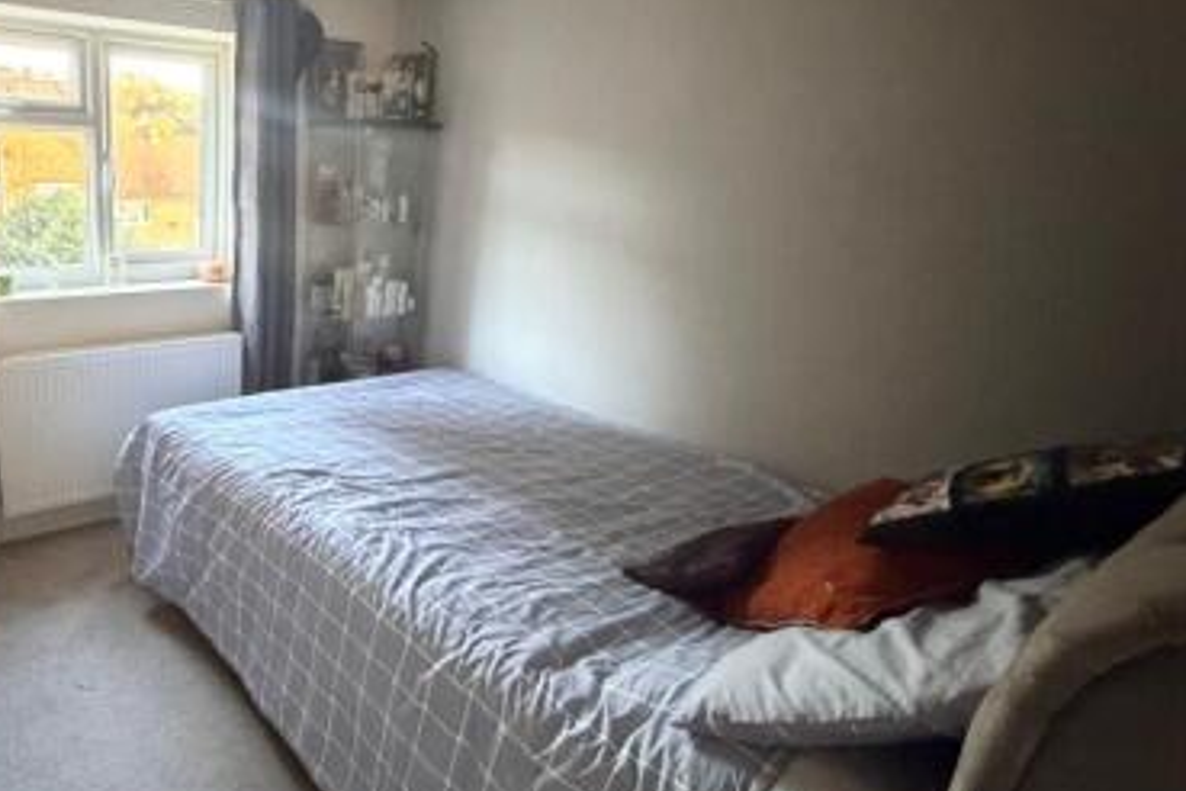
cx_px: 275
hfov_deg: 70.2
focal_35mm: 23
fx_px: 758
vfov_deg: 55.0
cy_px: 359
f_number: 2.2
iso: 1250
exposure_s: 1/46
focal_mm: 2.22
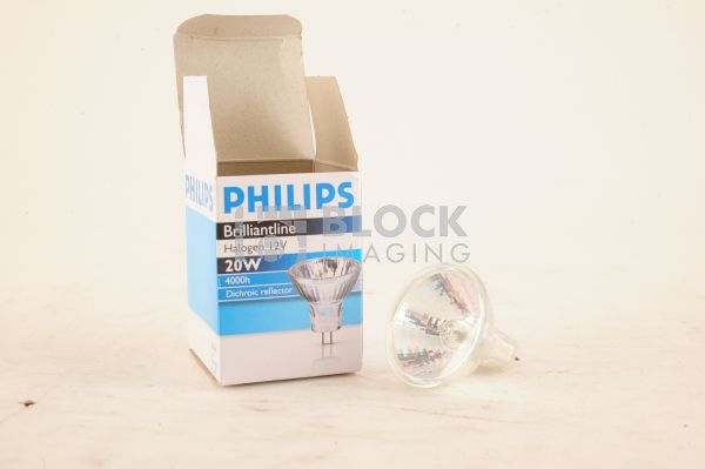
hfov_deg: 39.6
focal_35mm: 50
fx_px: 978
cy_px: 234
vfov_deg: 26.9
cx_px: 352
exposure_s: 1/160
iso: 1600
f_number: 14
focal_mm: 50
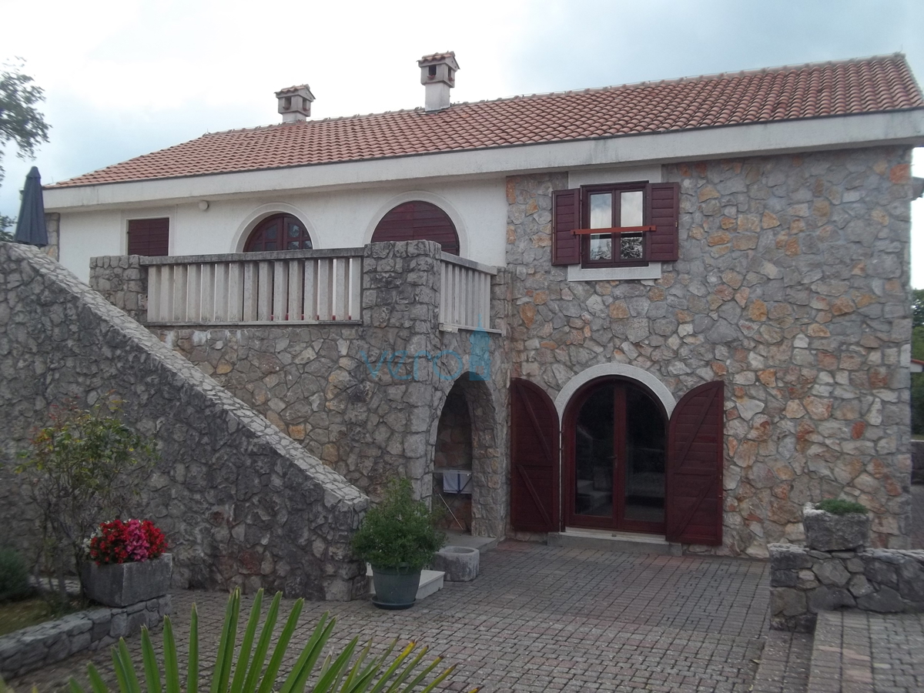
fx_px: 854
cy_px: 346
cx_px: 462
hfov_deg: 56.8
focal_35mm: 32
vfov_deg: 44.2
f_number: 8.8
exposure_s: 1/60
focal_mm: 5.7
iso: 64
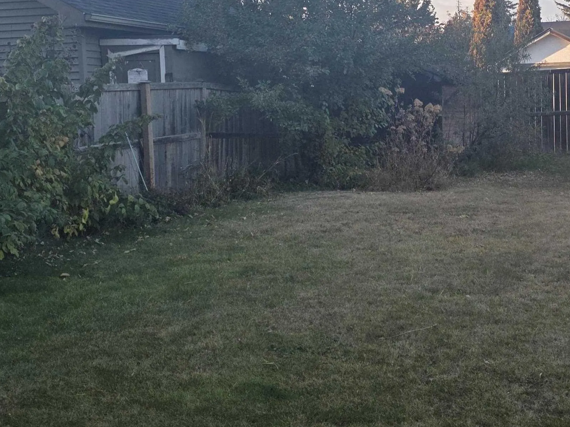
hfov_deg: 41.9
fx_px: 708
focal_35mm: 43
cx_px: 460
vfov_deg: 33.5
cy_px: 179
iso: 40
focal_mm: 6.25
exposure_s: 1/370
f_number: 1.7
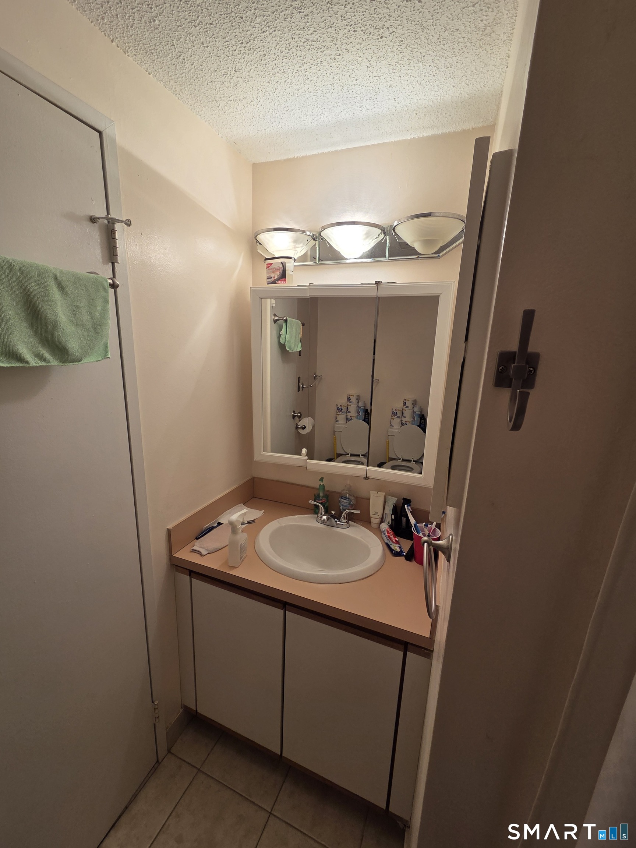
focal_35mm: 13
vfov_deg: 106.2
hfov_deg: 89.9
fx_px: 318
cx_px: 318
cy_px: 424
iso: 50
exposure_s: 1/157
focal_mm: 2.2
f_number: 2.2
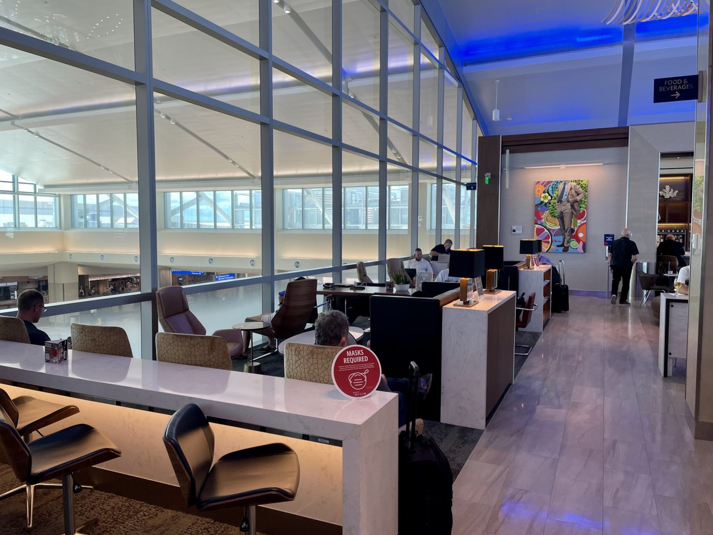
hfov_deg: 67.3
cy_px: 268
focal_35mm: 26
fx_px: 536
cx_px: 356
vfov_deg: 53.1
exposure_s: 1/120
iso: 50
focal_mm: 4.2
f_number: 1.6
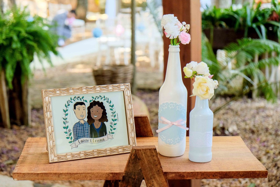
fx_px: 591
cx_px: 140
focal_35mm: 76
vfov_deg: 17.9
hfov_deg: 26.7
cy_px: 94
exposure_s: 1/180
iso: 2000
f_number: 4
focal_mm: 50.5
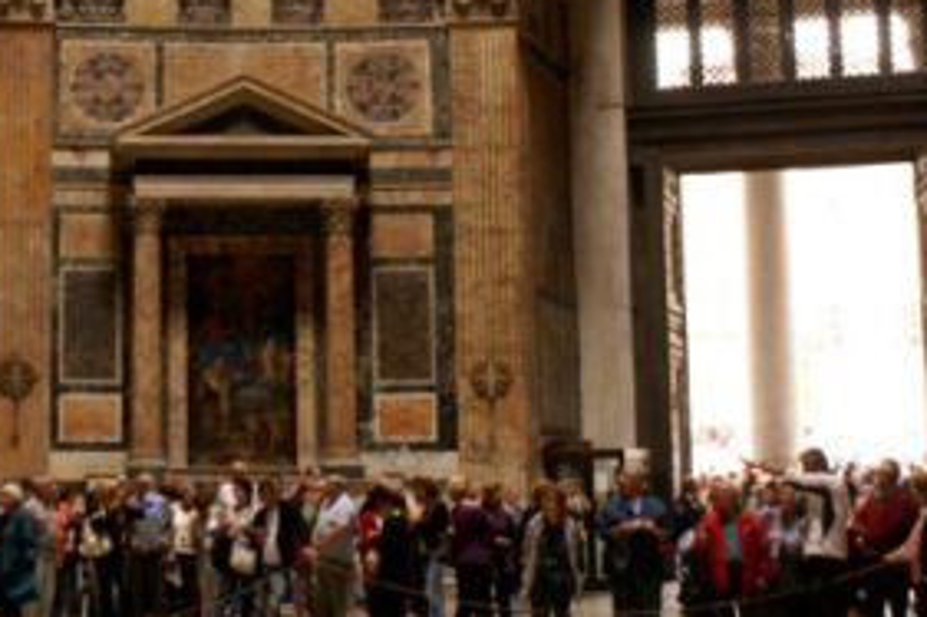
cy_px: 94
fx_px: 1982
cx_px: 201
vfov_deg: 17.5
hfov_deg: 25.9
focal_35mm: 77
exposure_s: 1/15
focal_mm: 24
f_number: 4.5
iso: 400
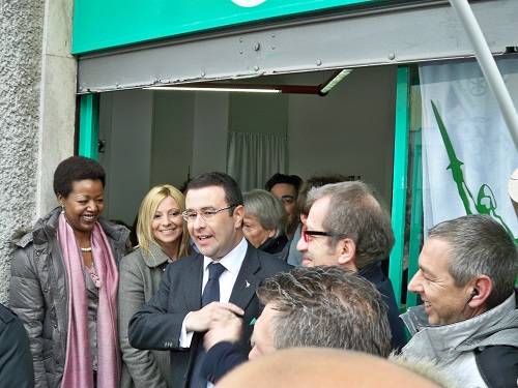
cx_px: 259
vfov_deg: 31.5
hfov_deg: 41.2
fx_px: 688
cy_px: 194
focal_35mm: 46
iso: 100
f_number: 3.5
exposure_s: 1/40
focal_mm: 9.8
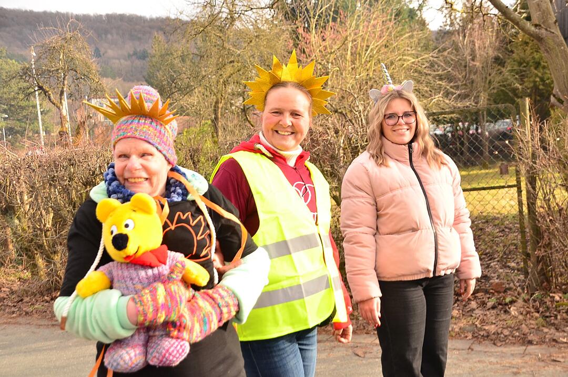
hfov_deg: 43.7
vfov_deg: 29.8
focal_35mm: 45
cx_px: 284
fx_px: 709
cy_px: 188
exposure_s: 1/320
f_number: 5.6
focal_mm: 30
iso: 400
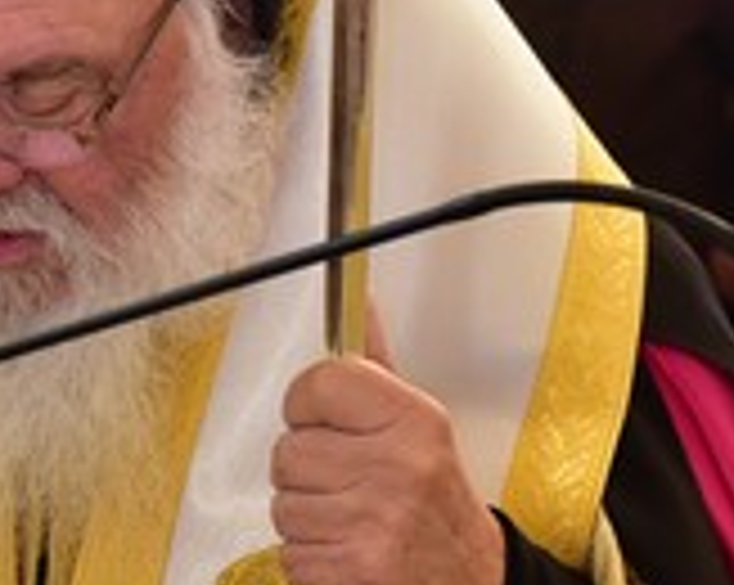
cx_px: -500
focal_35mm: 262
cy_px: 171
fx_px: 5685
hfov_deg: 7.2
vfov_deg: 5.9
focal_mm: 70
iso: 4000
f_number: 5.6
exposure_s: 1/125
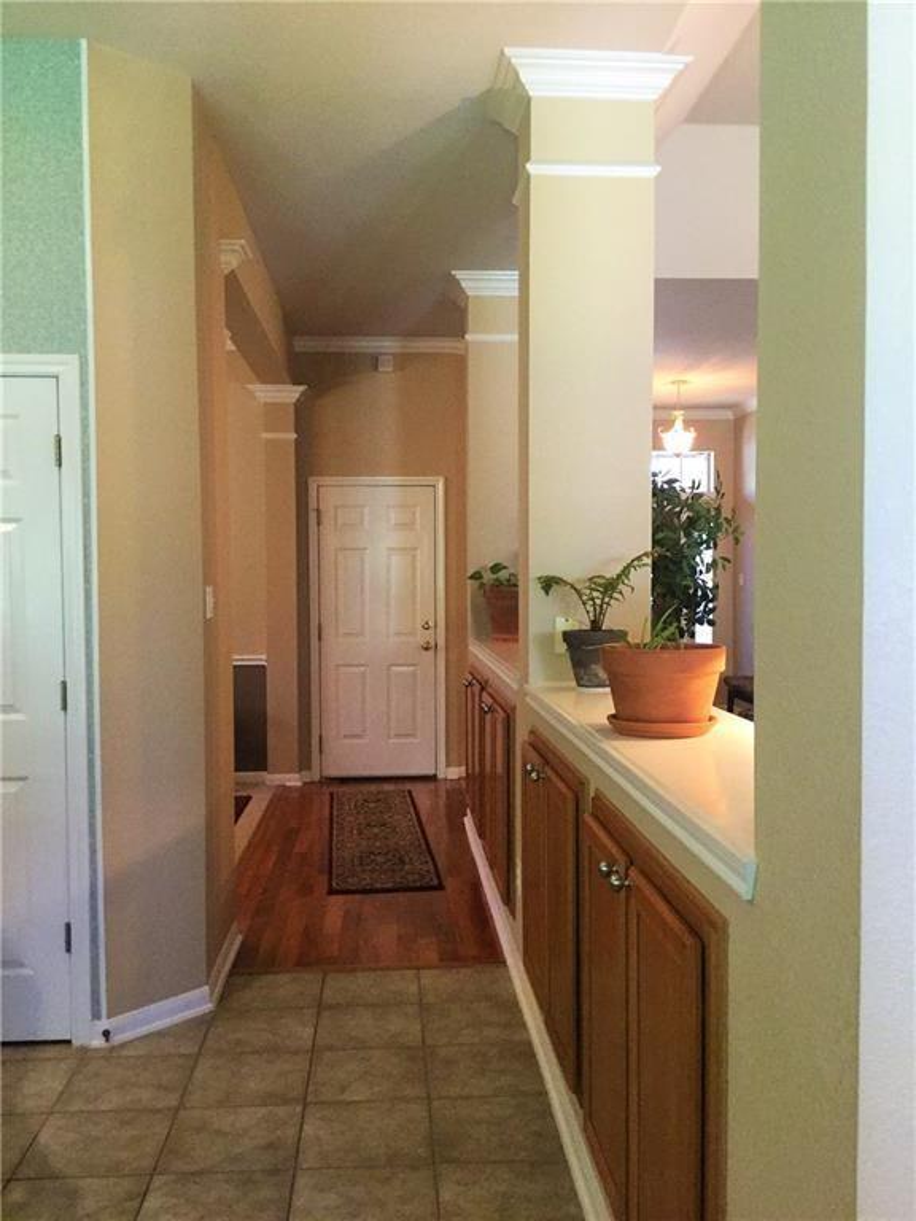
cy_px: 610
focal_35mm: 31
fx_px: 1094
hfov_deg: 45.4
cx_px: 458
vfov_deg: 58.4
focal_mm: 3.3
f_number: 2.4
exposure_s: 1/30
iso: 200
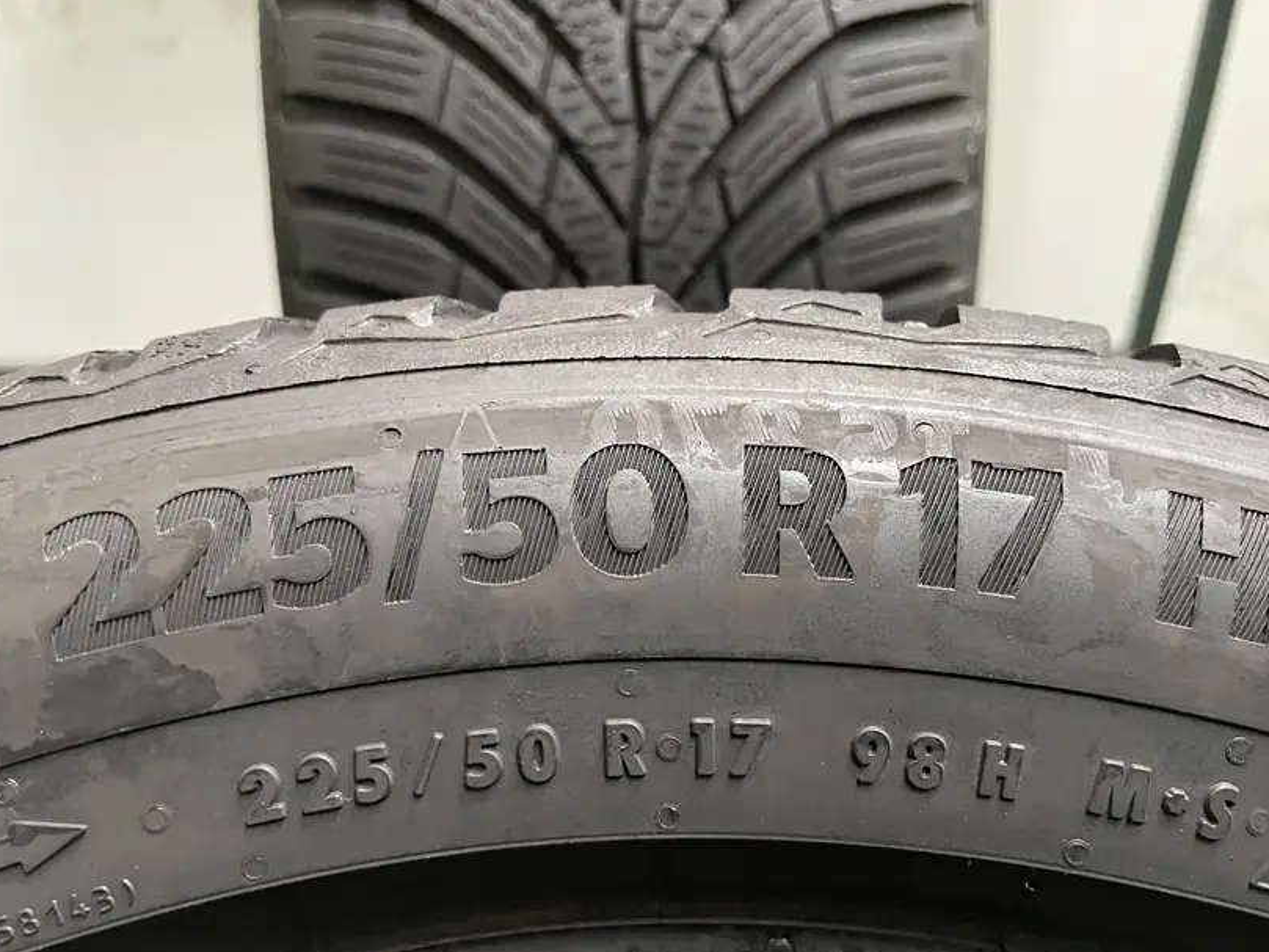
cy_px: 491
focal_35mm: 27
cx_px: 649
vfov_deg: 51.4
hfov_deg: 65.3
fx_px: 990
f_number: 1.6
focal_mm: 4.2
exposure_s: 1/60
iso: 500
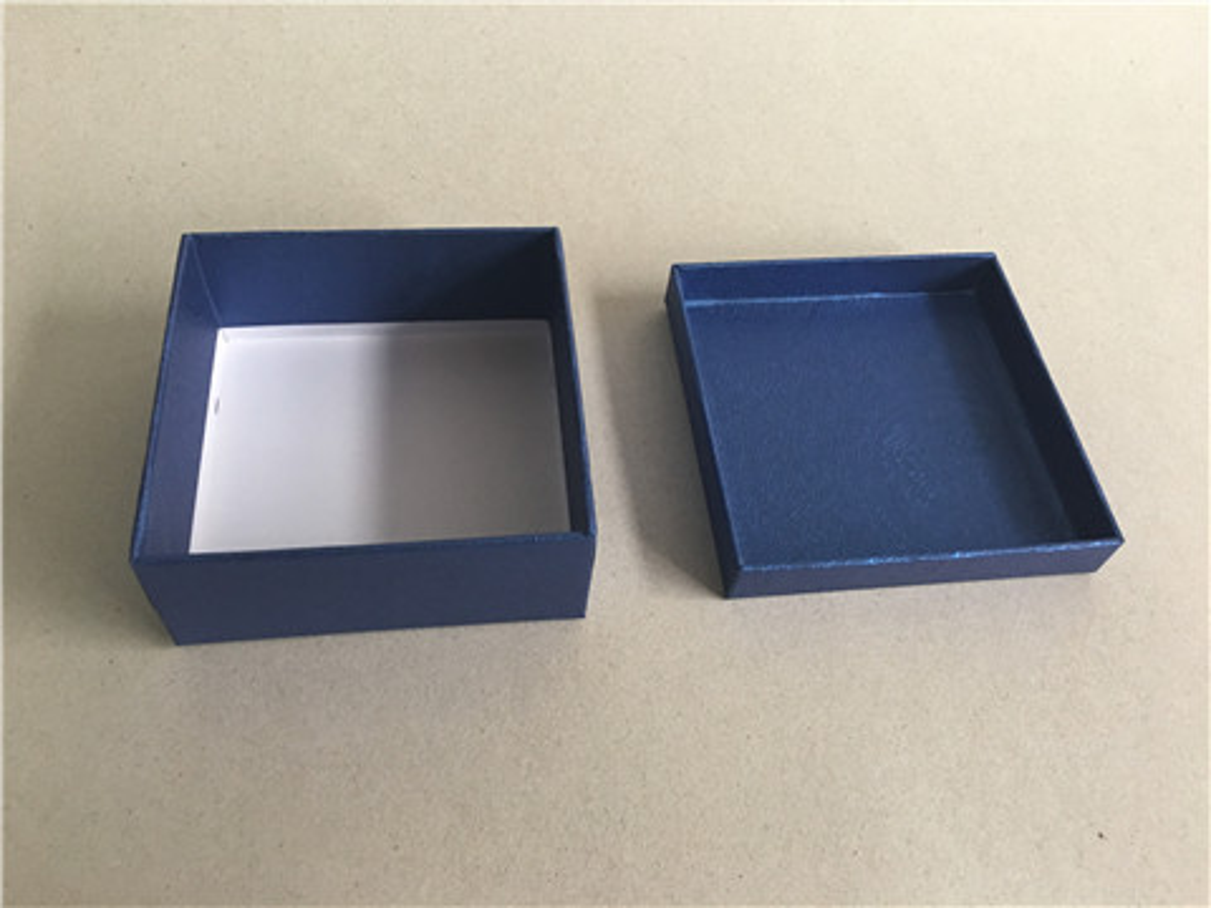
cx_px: 606
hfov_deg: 61.7
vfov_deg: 48.2
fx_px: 1015
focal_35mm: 29
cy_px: 454
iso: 100
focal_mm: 4.15
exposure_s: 1/17
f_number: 2.2
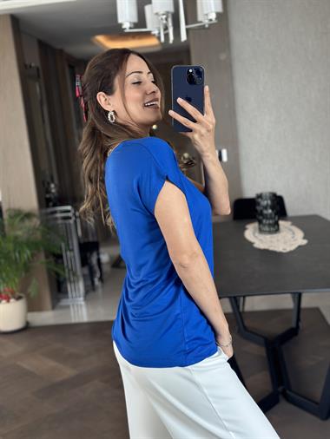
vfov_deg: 39.6
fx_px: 610
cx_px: 165
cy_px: 220
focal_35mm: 48
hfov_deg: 30.3
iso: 80
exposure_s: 1/120
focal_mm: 6.86
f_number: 1.78
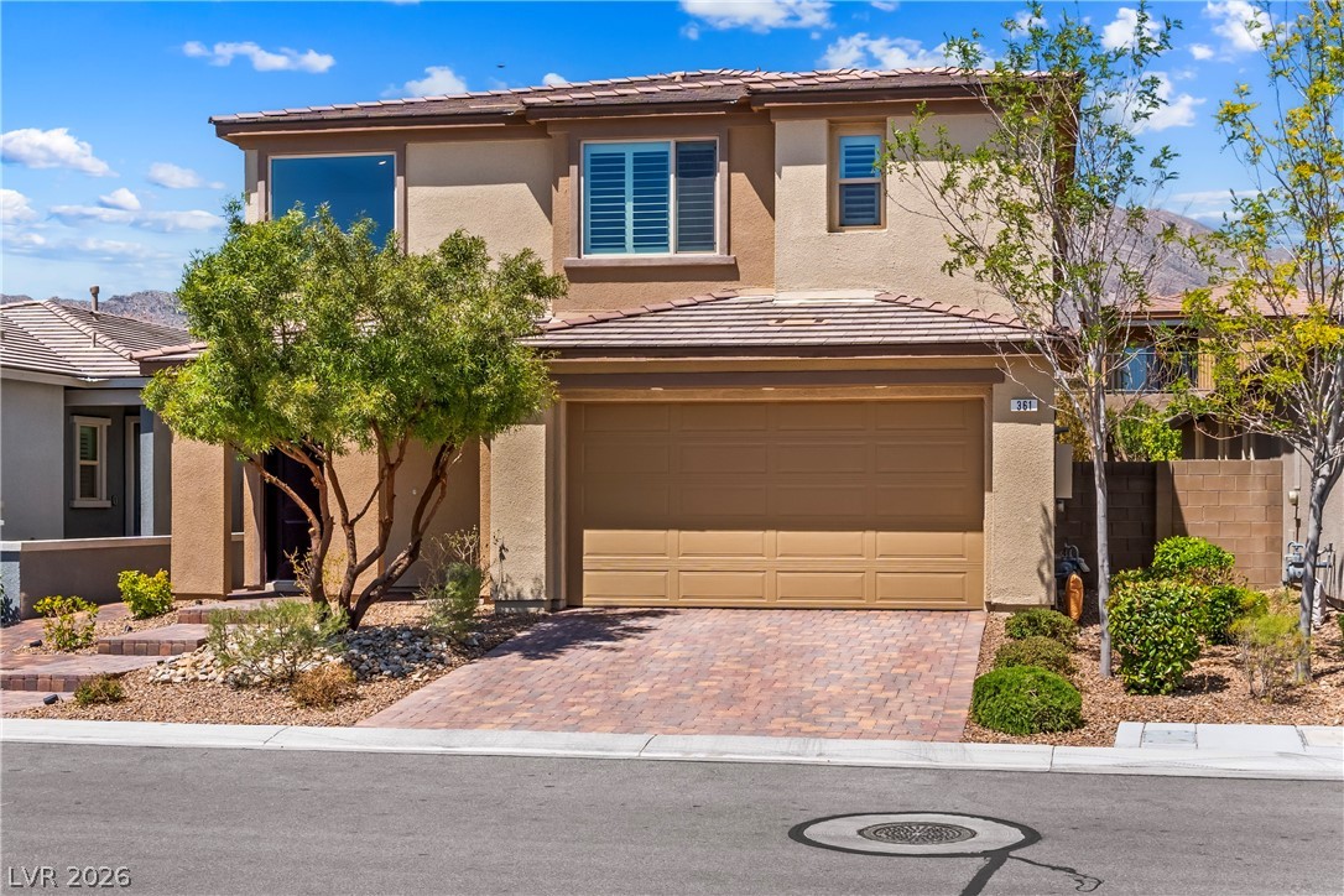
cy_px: 448
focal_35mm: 42
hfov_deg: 46.4
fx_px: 1568
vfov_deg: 31.9
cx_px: 672
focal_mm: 28
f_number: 8
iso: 400
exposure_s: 1/8000
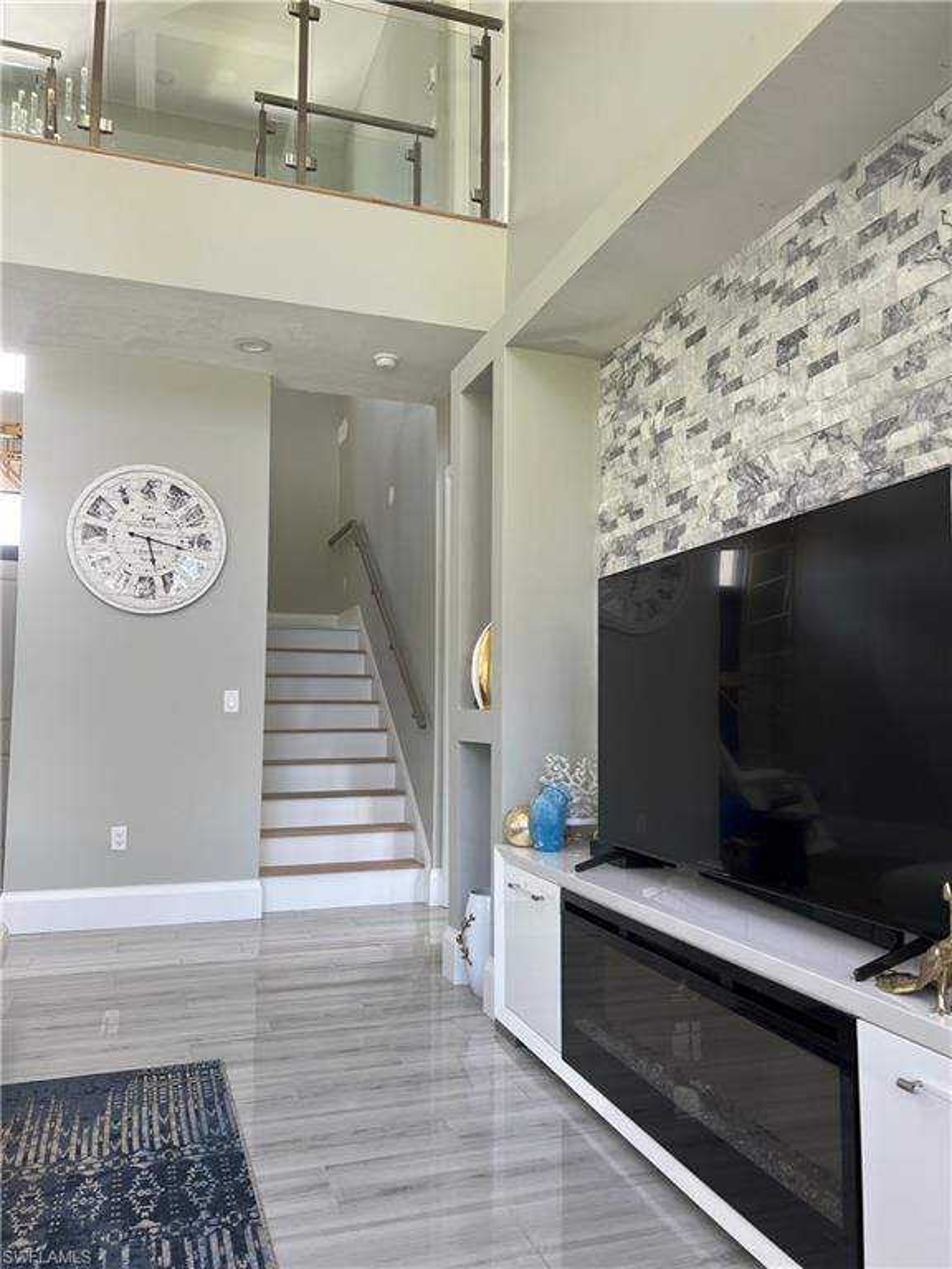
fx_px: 953
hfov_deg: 53.1
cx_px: 476
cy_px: 634
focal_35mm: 26
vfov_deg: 67.3
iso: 80
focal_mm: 5.7
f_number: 1.5
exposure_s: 1/121
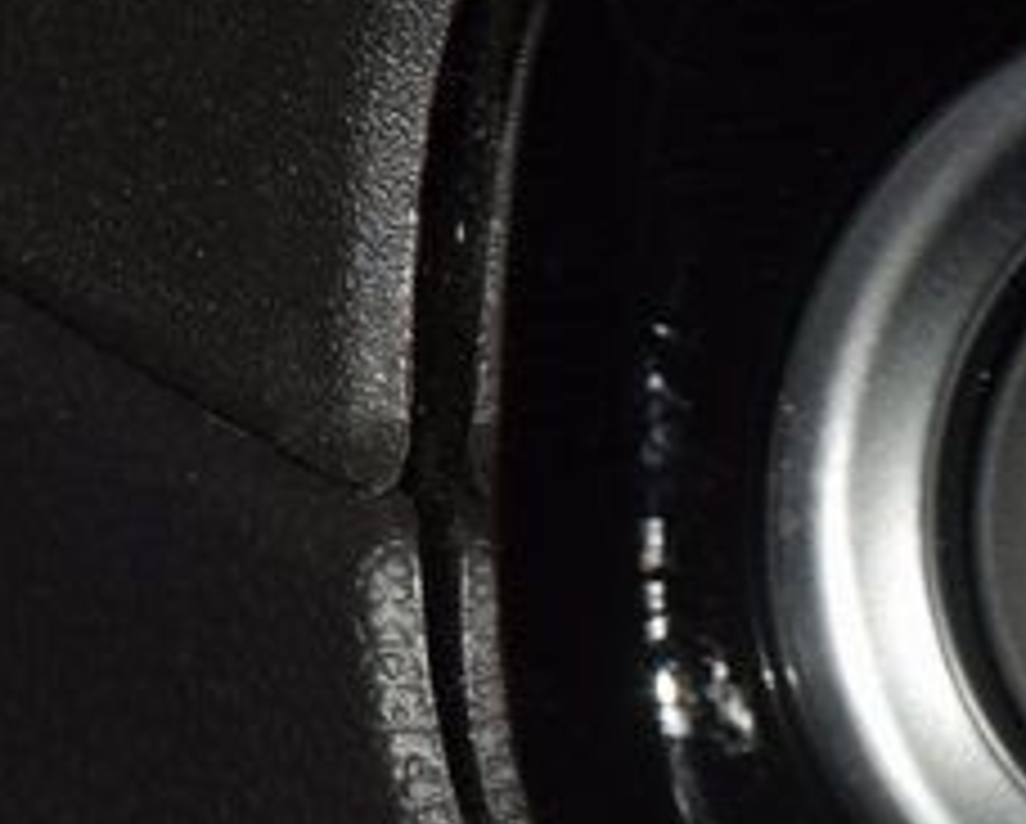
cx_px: 2218
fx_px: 13439
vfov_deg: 3.5
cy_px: 822
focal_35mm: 442
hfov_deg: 4.3
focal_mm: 70
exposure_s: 1/125
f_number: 8
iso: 100
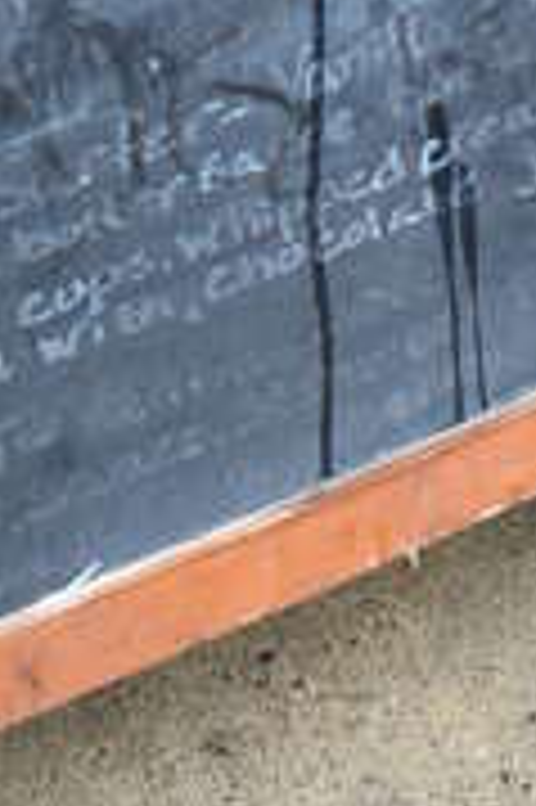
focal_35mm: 138
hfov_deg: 9.9
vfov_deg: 12.8
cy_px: -871
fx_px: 3088
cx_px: 180
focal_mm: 18
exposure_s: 1/160
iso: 200
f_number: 5.6
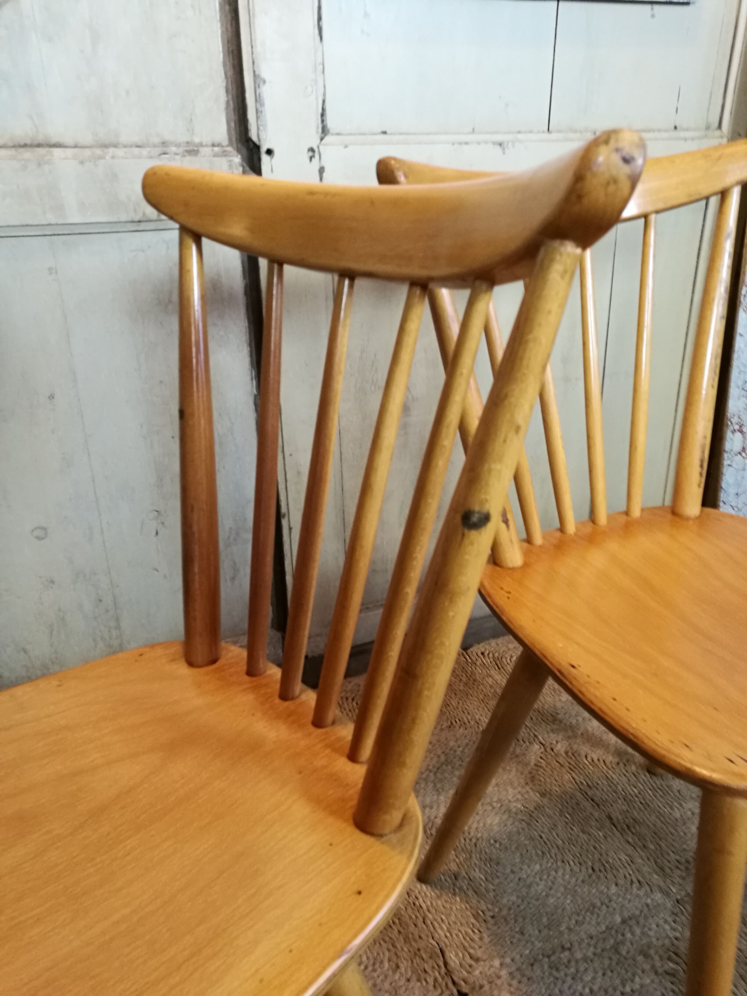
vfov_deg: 65.3
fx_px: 777
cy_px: 498
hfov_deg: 51.4
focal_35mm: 27
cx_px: 374
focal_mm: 4.5
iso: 320
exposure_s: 1/25
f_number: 2.2
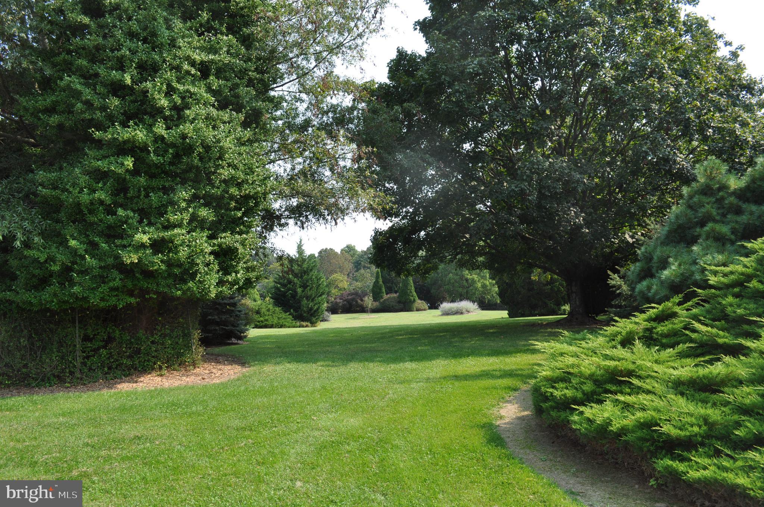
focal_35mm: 27
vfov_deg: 47.8
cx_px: 382
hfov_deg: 67.4
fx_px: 572
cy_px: 254
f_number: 7.1
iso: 200
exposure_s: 1/200
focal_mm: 18
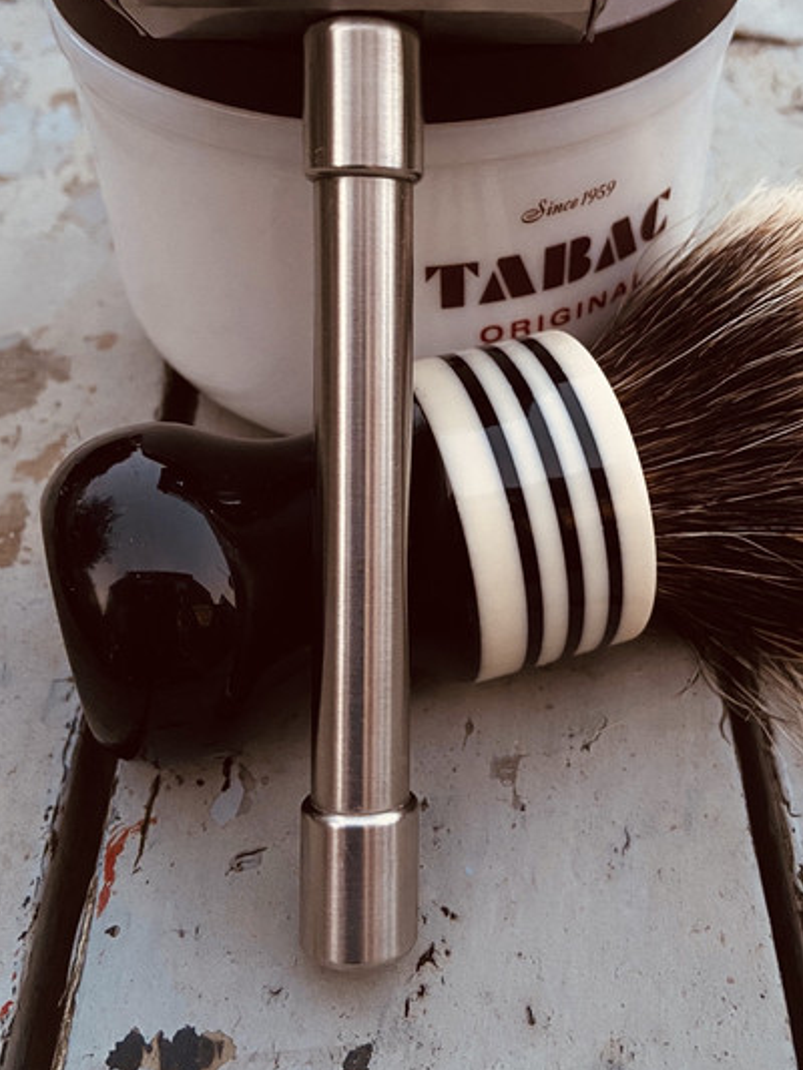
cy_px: 420
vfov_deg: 47.5
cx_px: 490
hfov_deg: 36.7
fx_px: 1206
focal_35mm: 39
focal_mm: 4.25
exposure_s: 1/25
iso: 800
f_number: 1.8
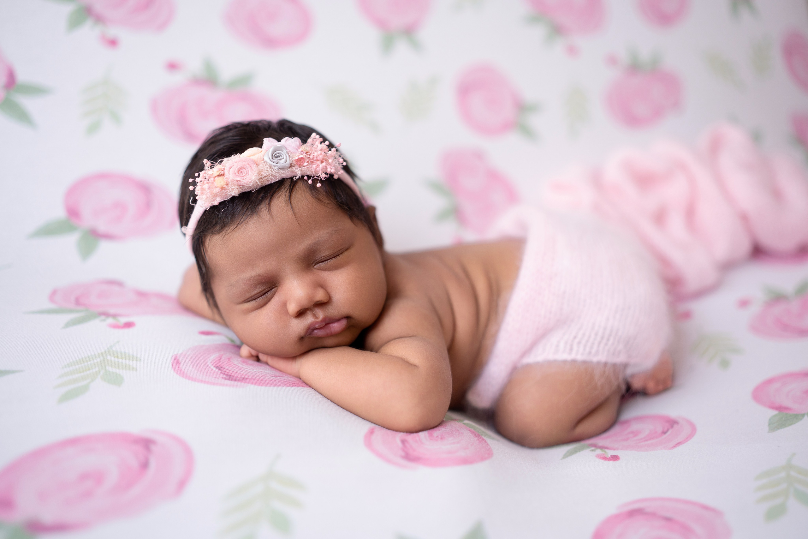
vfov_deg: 37.9
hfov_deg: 54.4
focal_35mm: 35
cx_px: 404
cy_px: 270
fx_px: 786
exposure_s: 1/400
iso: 250
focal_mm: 35
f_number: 1.6
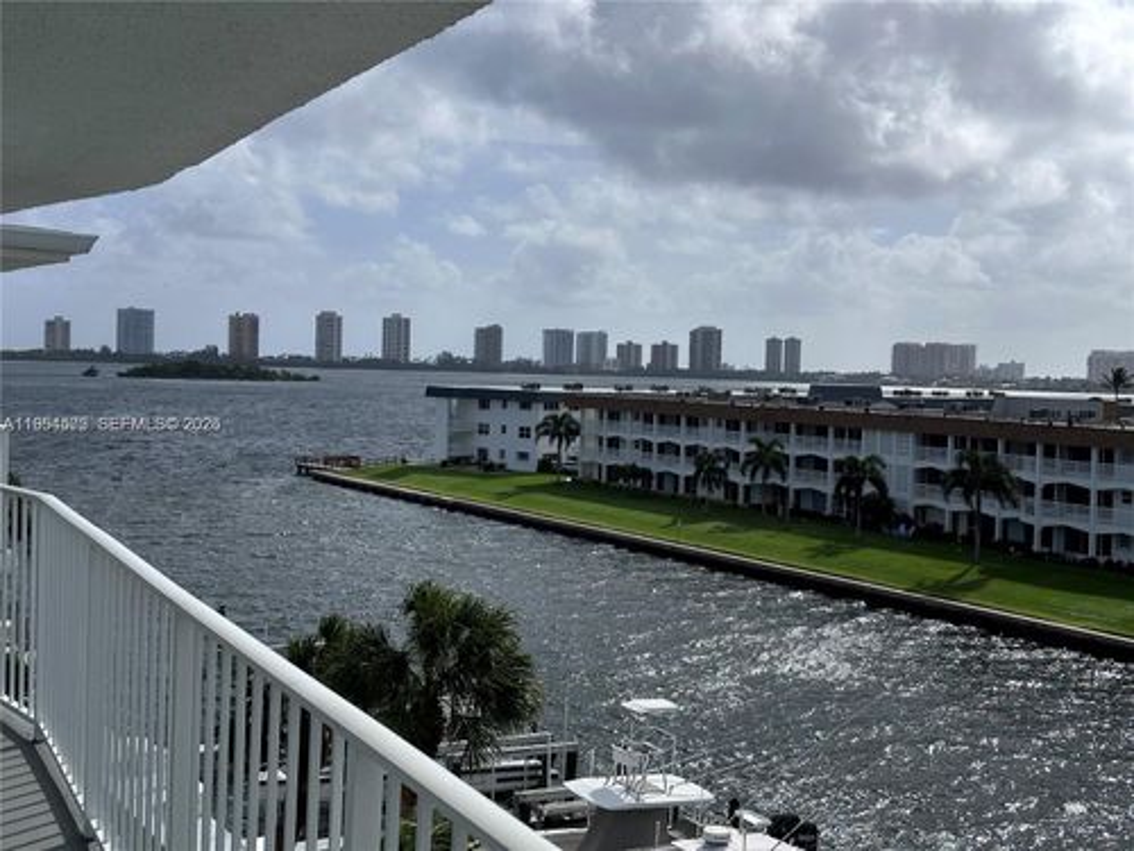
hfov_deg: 39.7
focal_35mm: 48
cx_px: 567
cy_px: 426
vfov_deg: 30.3
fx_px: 1572
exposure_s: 1/10870
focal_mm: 6.86
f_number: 1.78
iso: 64
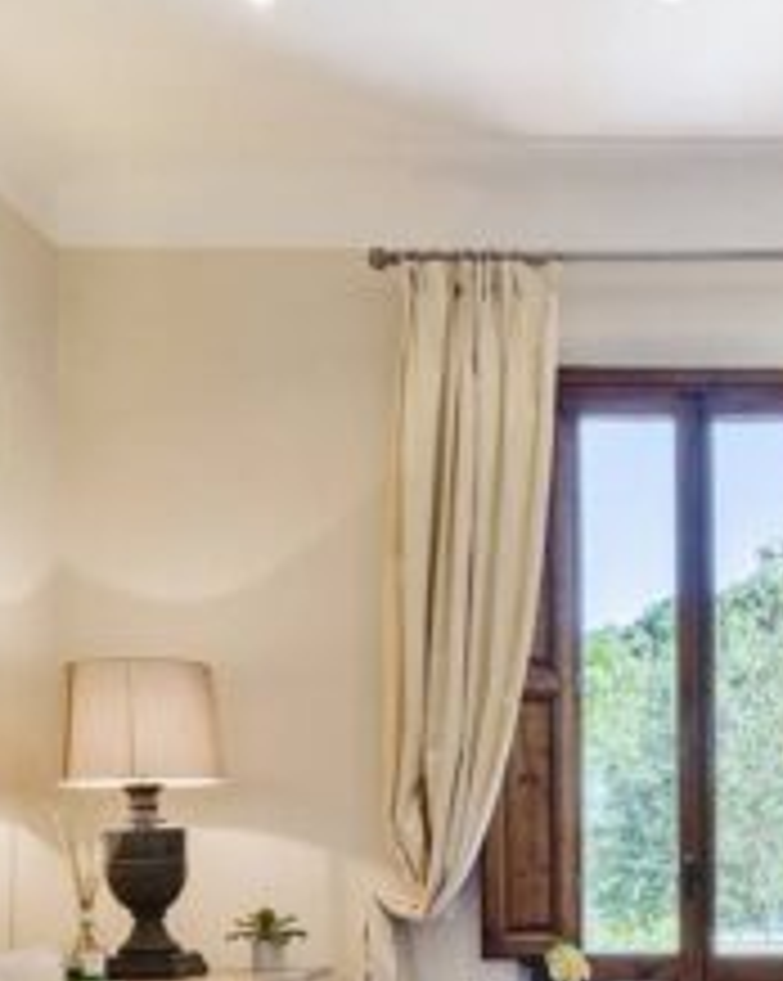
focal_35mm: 55
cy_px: 886
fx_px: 1595
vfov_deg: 32.4
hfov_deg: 26.9
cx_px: 666
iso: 200
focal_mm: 17
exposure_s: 1/3
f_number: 10
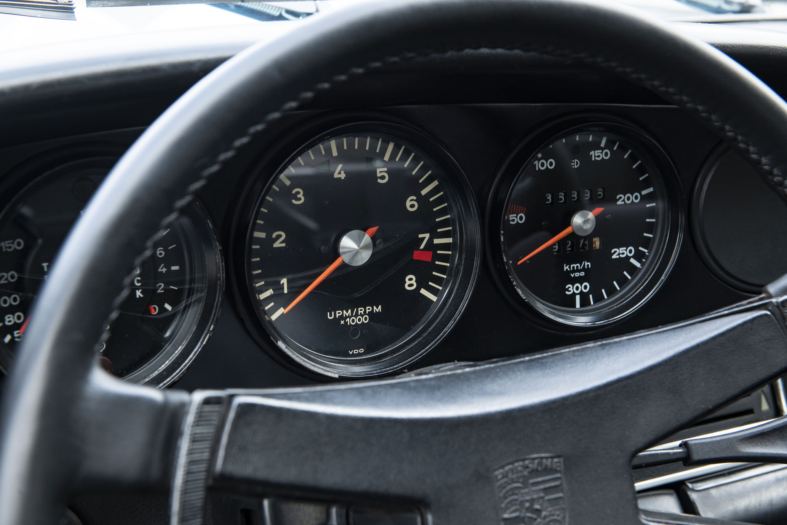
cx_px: 394
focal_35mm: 56
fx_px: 1224
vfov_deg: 24.2
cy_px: 262
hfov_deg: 35.6
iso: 1000
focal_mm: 56
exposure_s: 1/60
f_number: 6.3
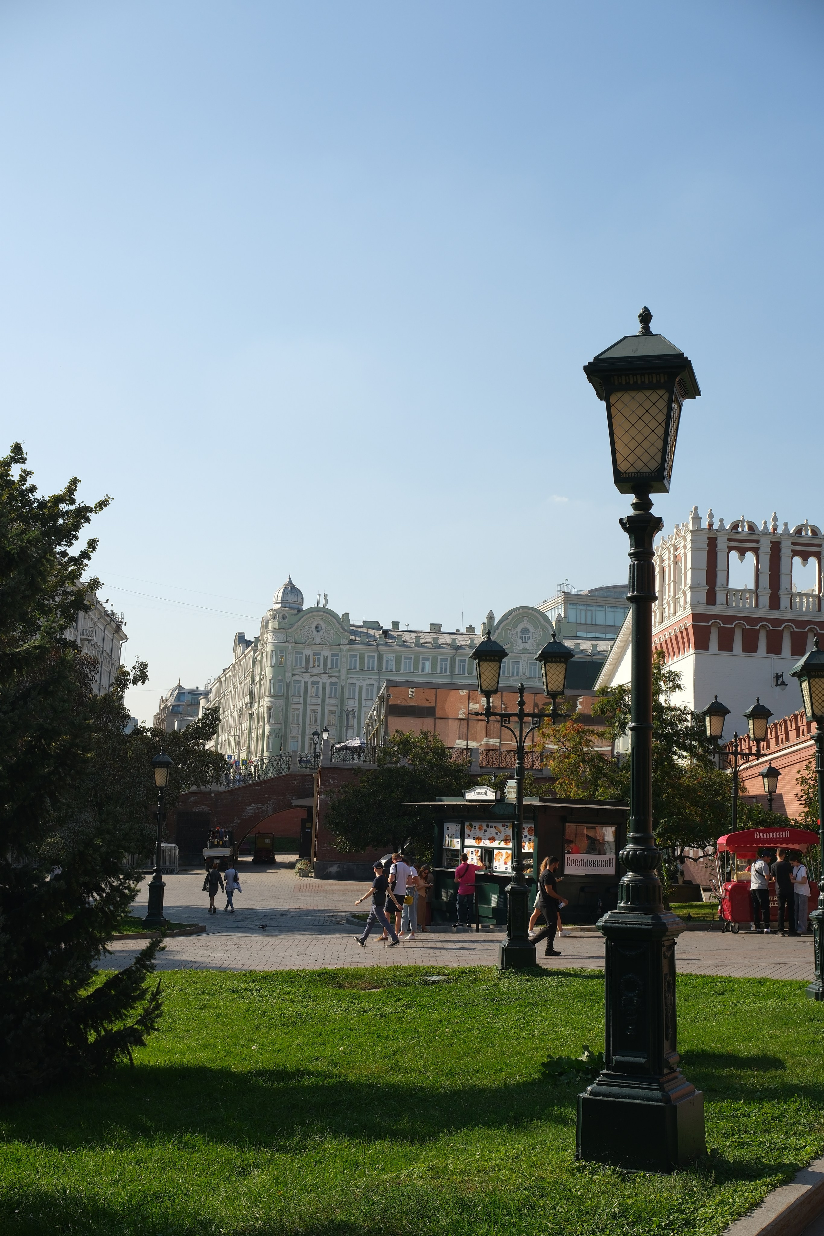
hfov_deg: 32.6
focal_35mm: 41
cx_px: 412
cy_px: 618
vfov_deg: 47.4
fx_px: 1408
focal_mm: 27
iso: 160
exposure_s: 1/300
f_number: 8
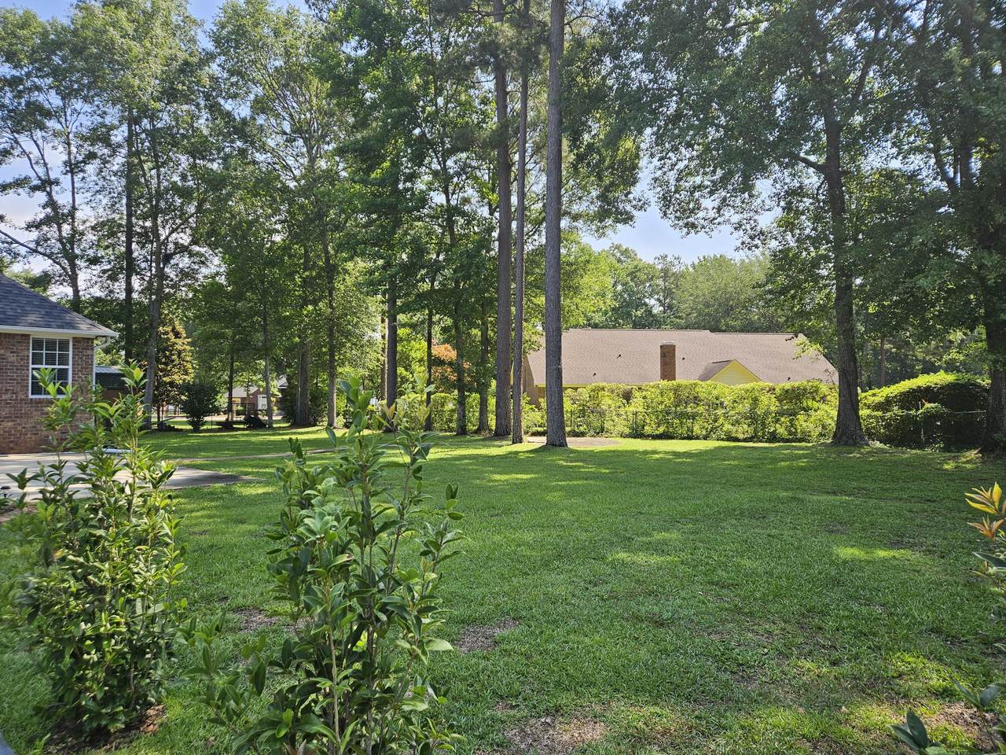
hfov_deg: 73.9
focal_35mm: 23
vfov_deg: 58.9
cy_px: 378
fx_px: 668
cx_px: 503
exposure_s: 1/512
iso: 25
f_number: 1.8
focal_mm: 5.4
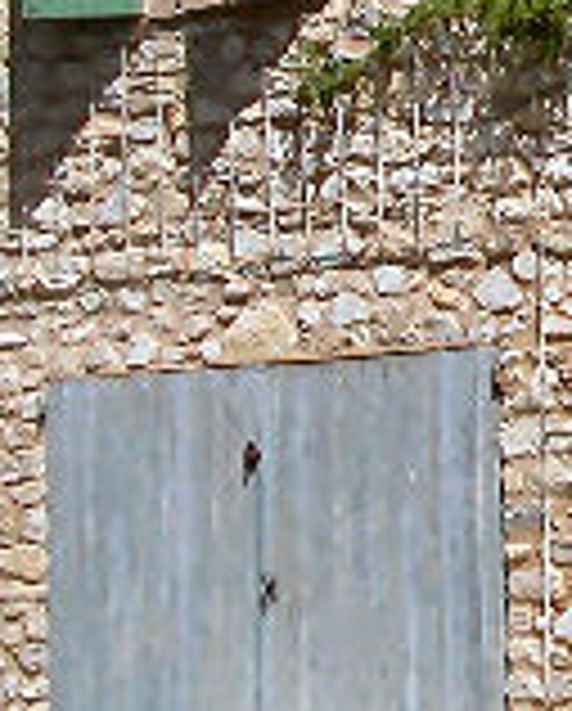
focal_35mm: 164
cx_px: 1320
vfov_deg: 11.6
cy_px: -11
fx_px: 3460
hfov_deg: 8.7
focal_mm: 7.8
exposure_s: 1/500
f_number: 8
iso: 100
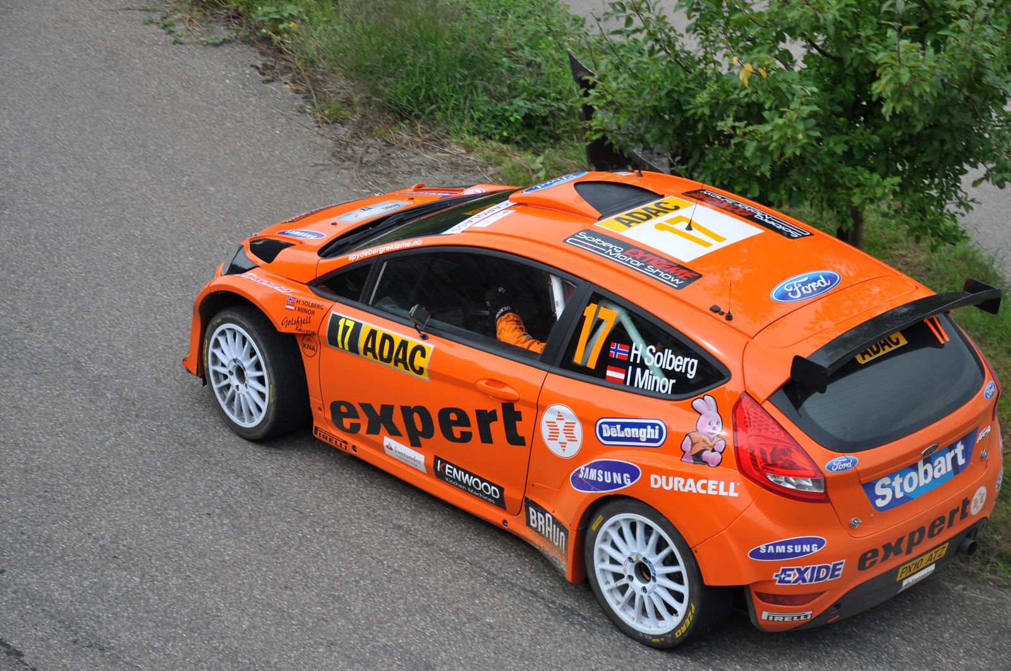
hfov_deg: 23.4
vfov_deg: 15.7
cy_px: 336
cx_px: 506
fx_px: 2440
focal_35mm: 87
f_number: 6.3
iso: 200
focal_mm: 58
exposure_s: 1/640
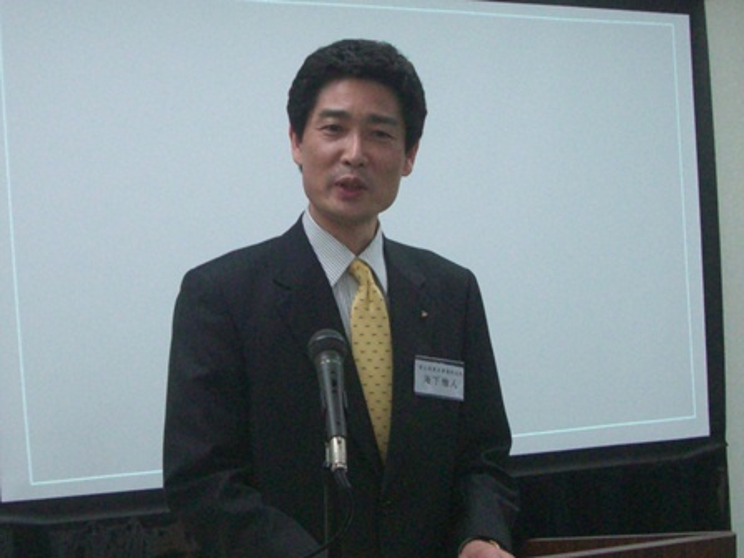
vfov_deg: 37.7
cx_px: 372
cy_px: 279
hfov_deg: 49.0
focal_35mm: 38
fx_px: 817
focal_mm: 7.9
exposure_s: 1/80
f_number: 2.8
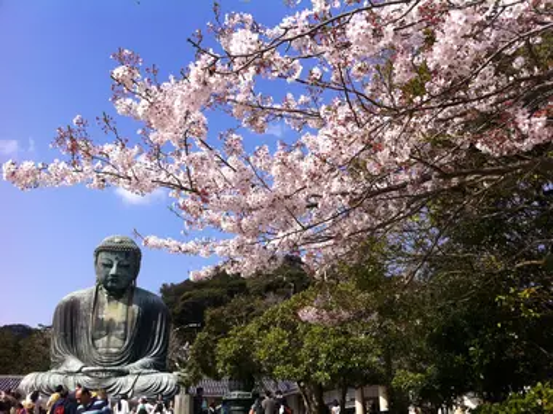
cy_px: 207
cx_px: 276
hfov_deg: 52.7
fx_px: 558
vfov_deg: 40.6
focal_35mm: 35
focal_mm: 3.85
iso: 80
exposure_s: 1/1257
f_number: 2.8
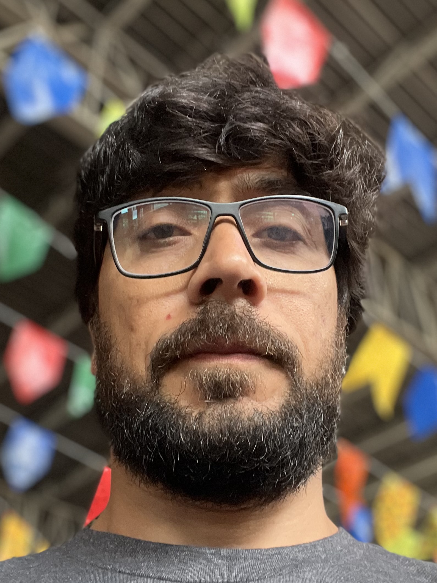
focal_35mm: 30
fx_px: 505
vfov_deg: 60.0
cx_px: 218
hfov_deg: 46.8
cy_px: 292
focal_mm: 2.71
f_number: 2.2
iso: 320
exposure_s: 1/60
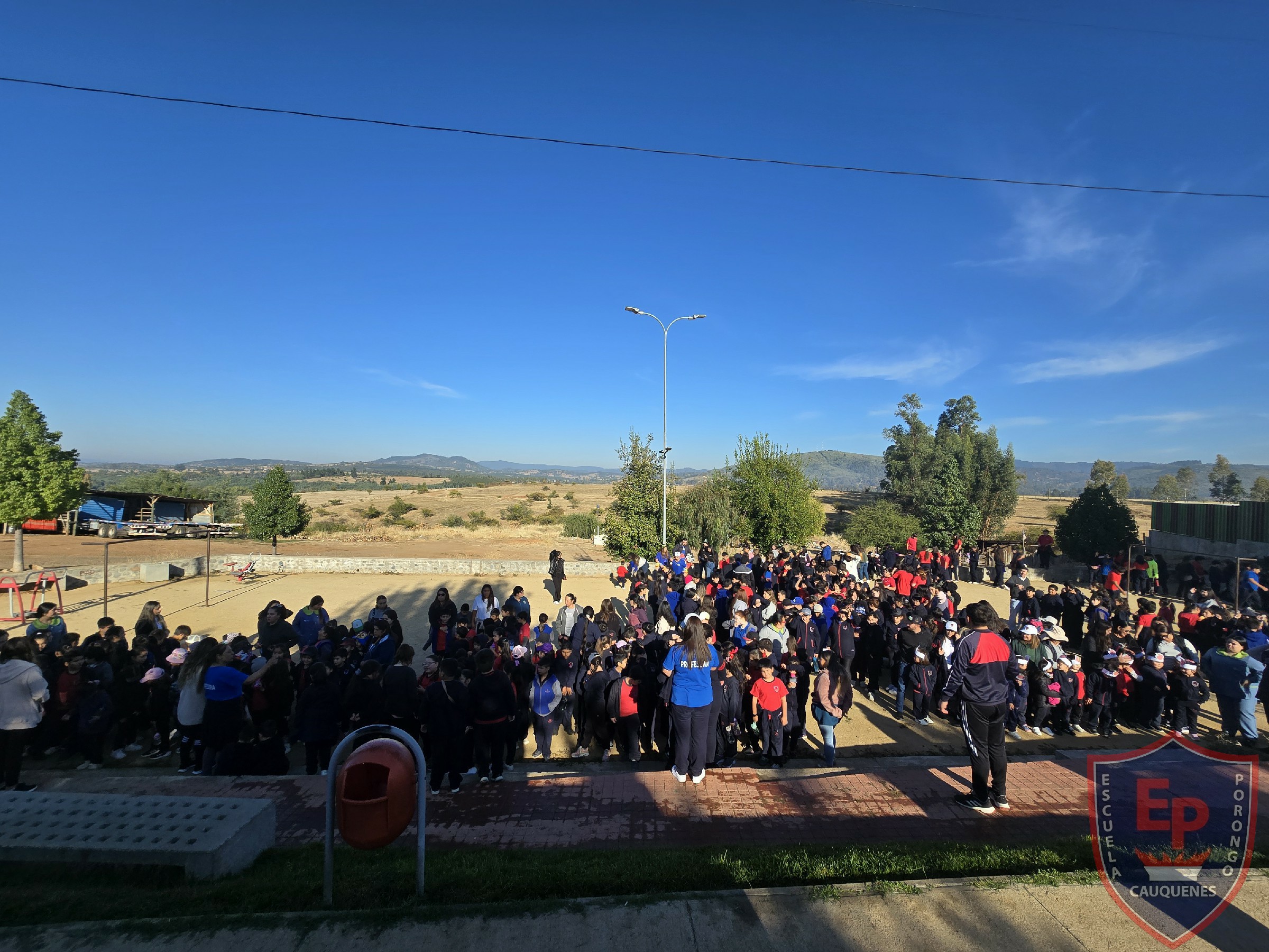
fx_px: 477
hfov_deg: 106.2
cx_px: 634
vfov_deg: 89.9
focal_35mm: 13
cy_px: 476
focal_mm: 2.2
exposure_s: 1/2032
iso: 50
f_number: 2.2
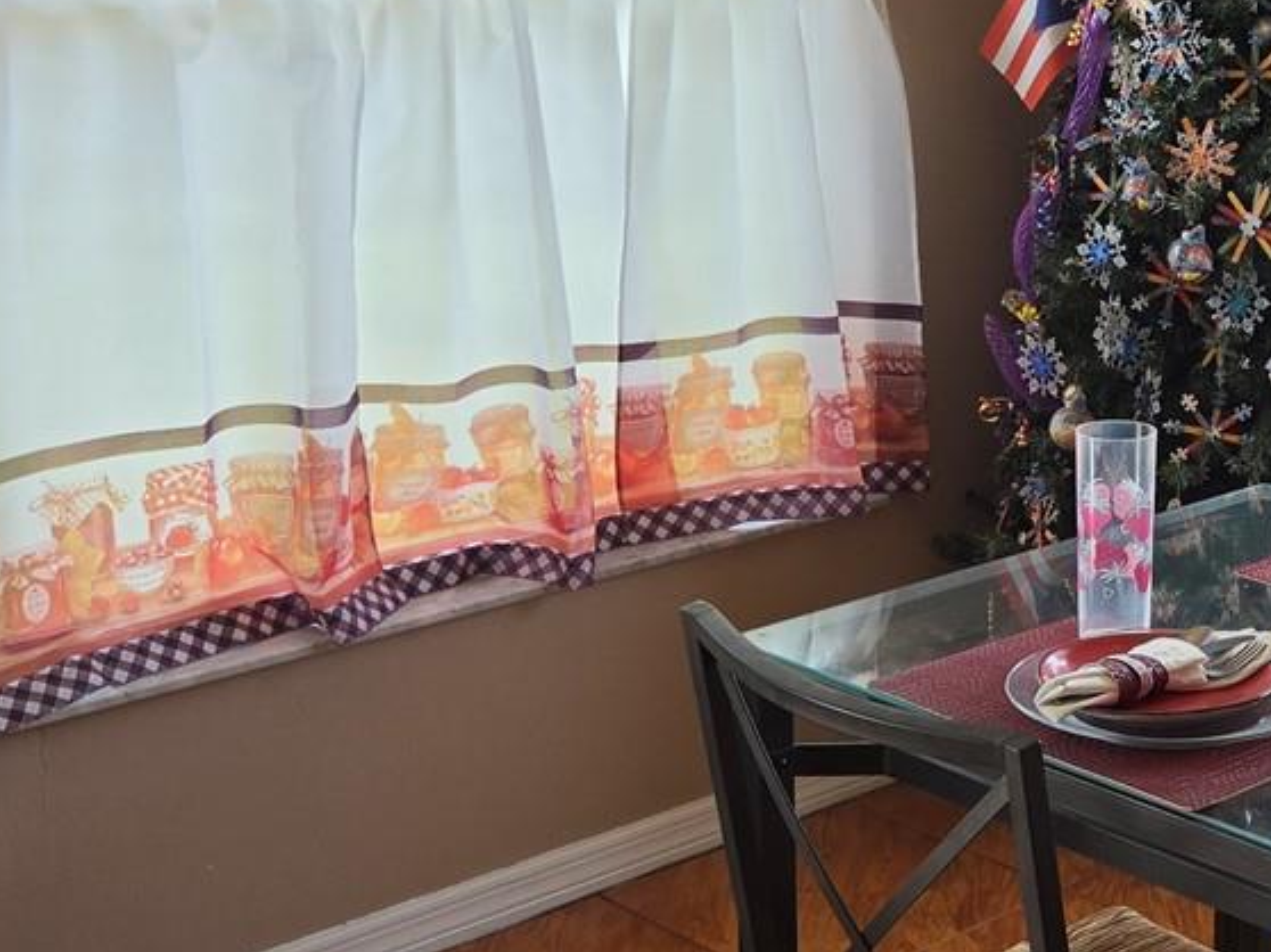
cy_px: 392
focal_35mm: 66
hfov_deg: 28.1
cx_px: 1184
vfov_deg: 22.2
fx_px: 2422
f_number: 1.8
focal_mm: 5.4
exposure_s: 1/547
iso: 80
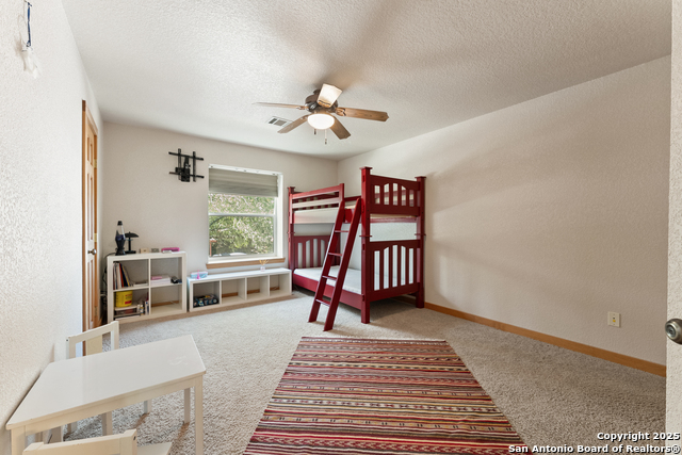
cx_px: 341
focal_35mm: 14
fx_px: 265
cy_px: 228
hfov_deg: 104.2
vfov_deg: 81.2
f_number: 5.6
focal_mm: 14
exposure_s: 1/4
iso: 800
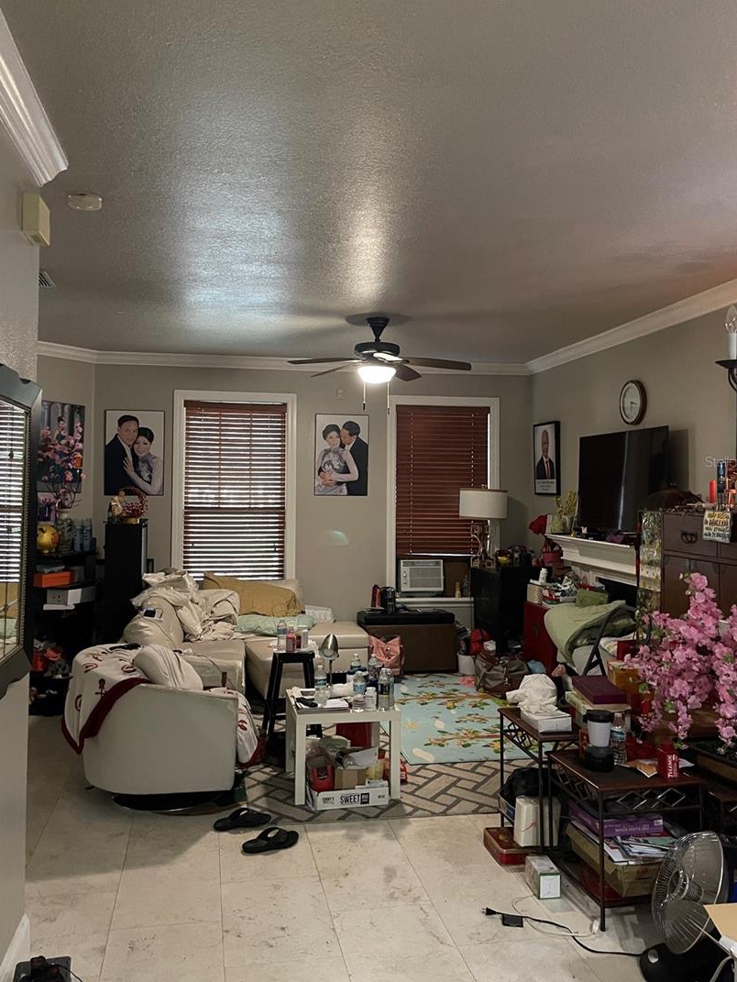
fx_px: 794
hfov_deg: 49.8
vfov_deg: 63.4
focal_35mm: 28
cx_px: 358
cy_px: 461
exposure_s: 1/30
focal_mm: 5.1
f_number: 1.6
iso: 640
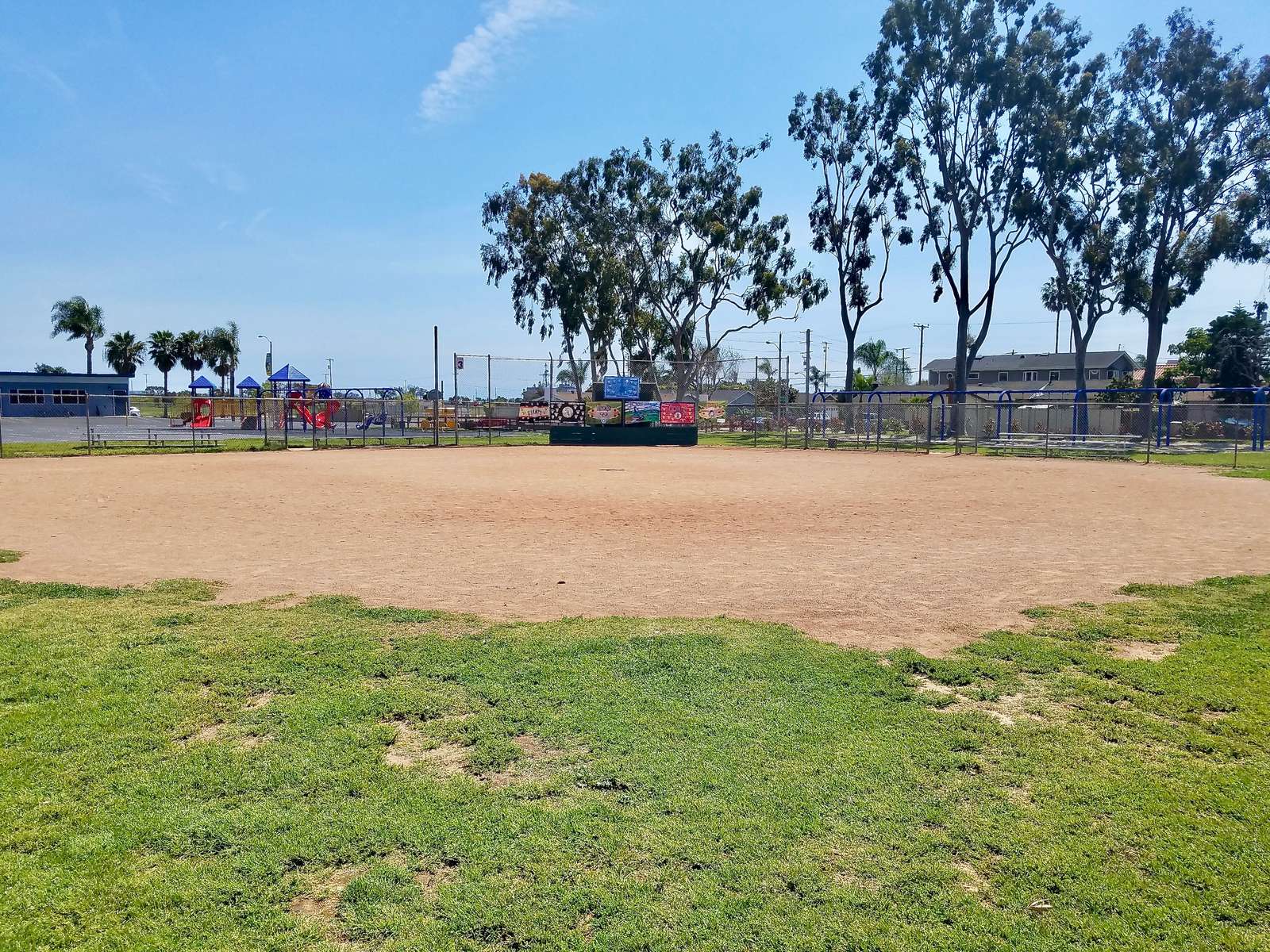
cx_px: 635
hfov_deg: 67.3
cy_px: 476
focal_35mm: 26
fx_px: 954
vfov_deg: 53.1
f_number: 1.7
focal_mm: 4.2
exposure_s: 1/3576
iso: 50
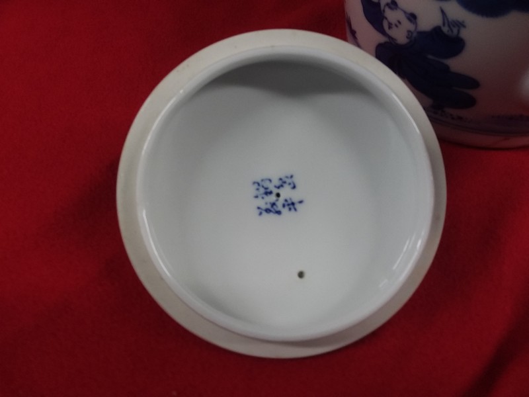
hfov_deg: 61.7
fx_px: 443
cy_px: 198
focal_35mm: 29
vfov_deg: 48.2
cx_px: 264
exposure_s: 1/30
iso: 50
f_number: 1.9
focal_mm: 2.47
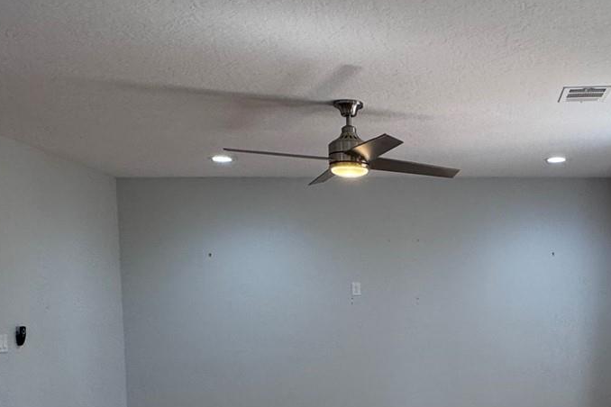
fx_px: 747
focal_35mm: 44
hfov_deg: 42.7
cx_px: 477
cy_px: 377
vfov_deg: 29.1
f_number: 2.2
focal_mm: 2.22
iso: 160
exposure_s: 1/120
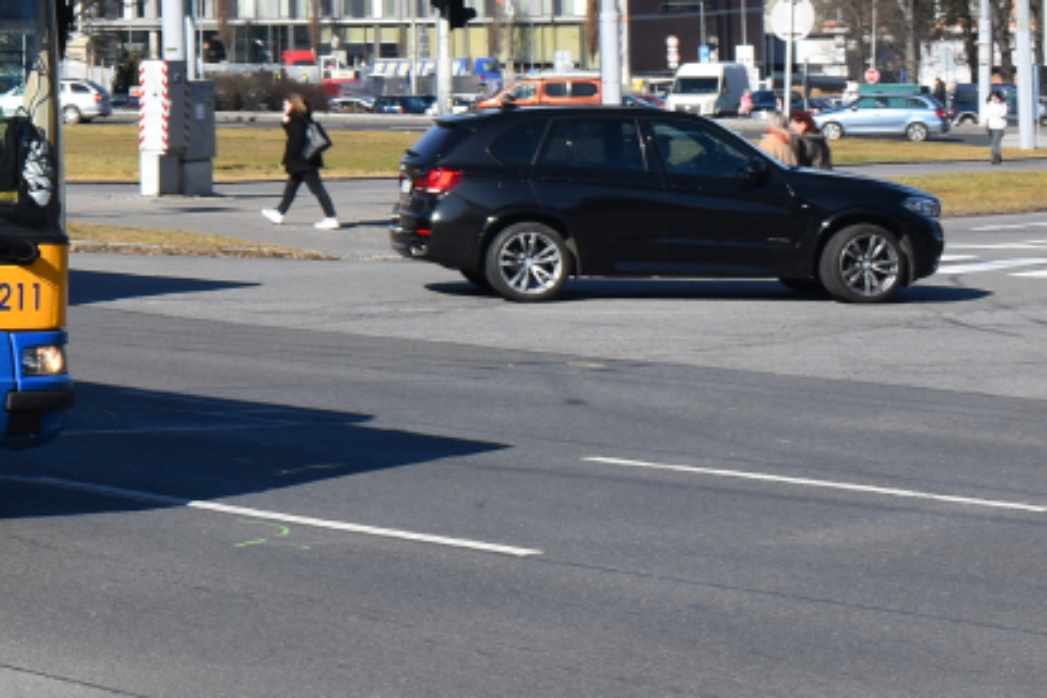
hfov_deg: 14.5
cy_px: -49
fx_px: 3839
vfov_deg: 10.3
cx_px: -531
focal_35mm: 132
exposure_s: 1/400
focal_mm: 28
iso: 200
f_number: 10
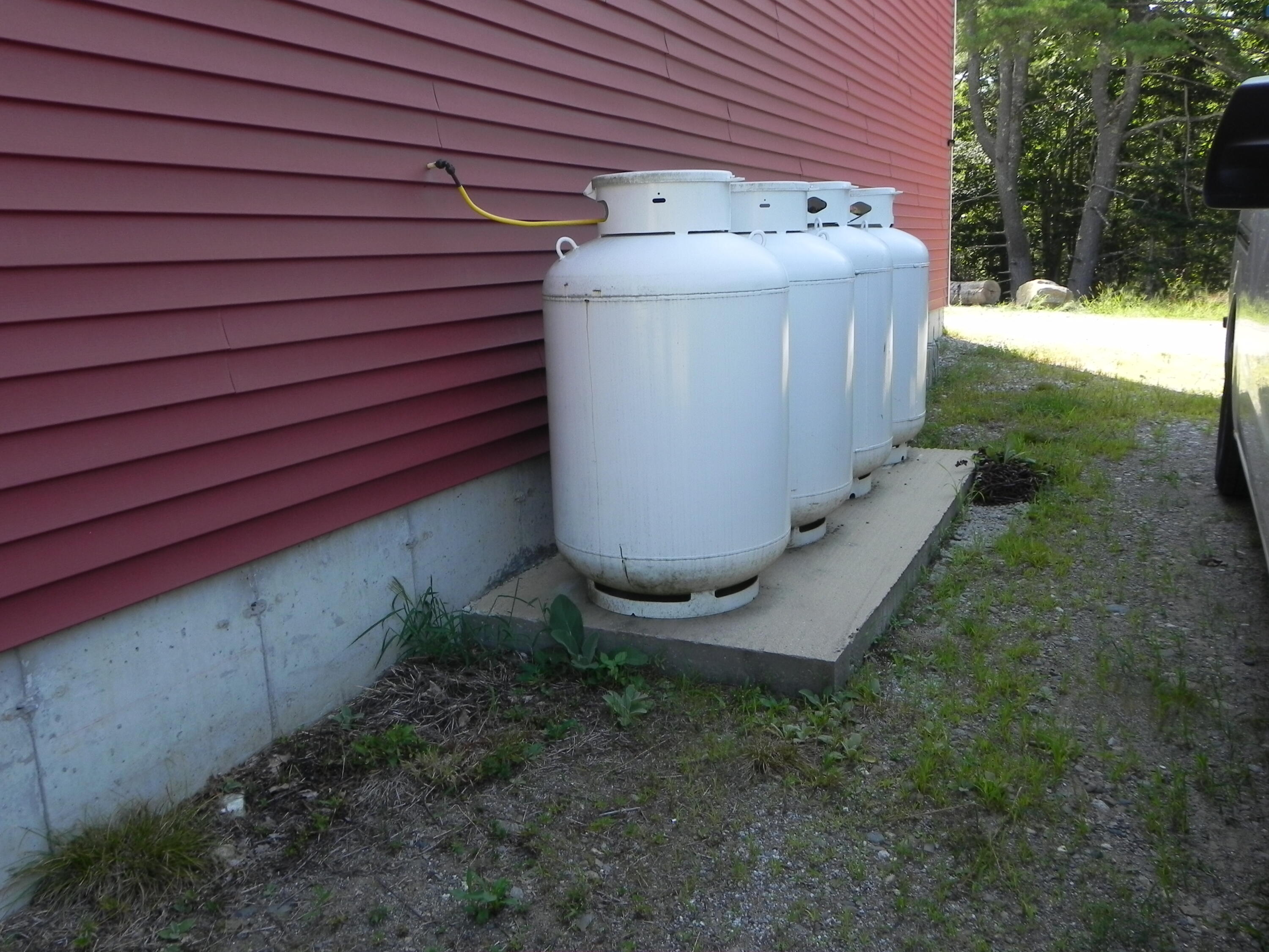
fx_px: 1063
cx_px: 634
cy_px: 476
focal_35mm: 29
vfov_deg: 48.2
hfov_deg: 61.7
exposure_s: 1/160
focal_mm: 5.2
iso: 160
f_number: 5
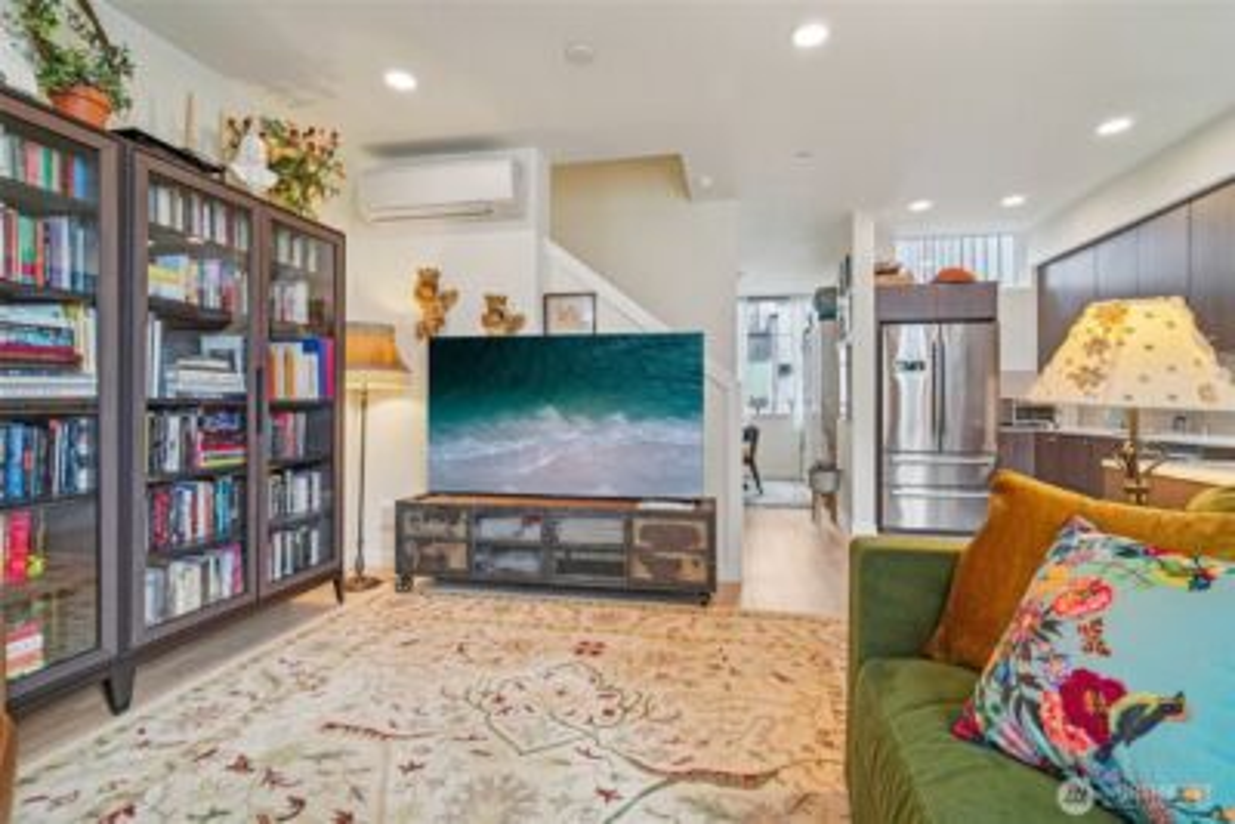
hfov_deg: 96.7
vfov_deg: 73.8
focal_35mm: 16
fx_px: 549
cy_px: 412
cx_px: 618
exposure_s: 1/30
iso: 1600
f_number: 8
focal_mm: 16
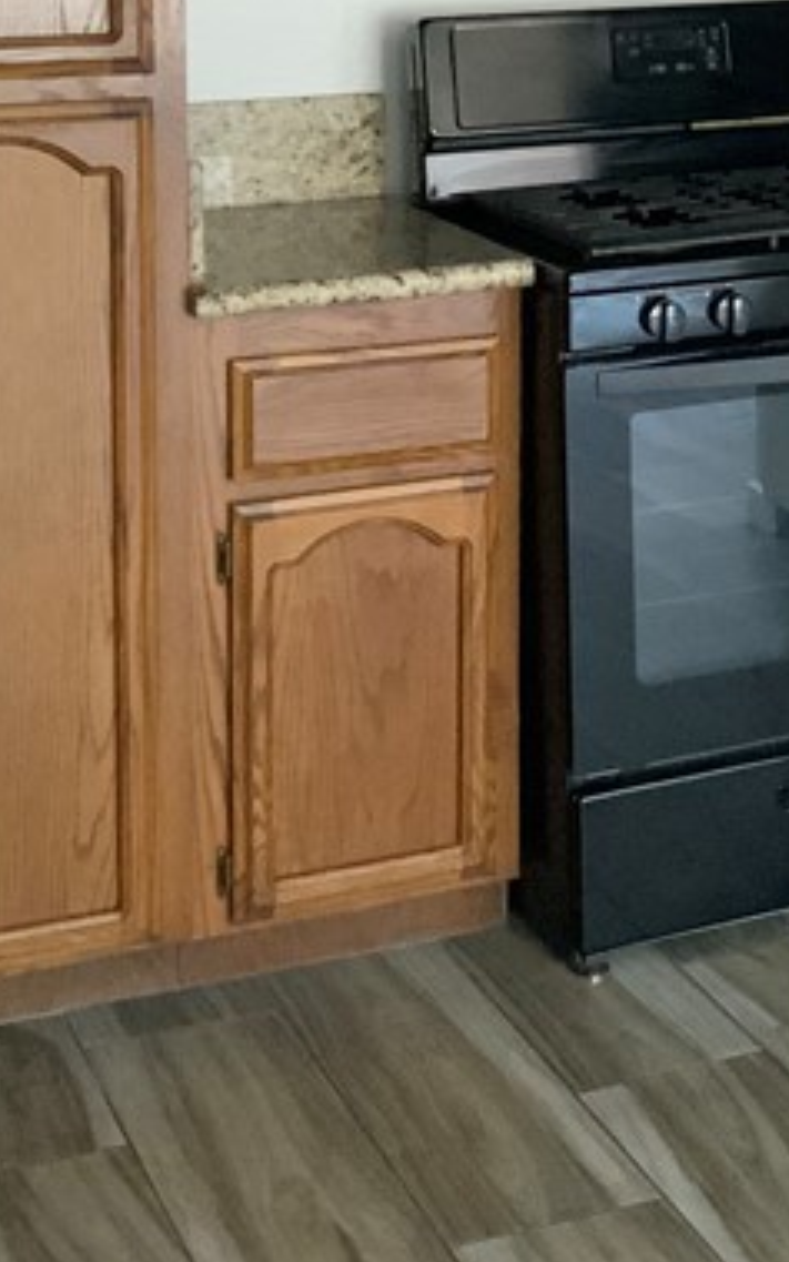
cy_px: 13
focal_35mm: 83
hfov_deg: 15.1
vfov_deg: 23.9
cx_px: 992
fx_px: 2854
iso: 400
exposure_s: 1/30
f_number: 1.8
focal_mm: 3
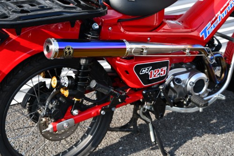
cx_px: 117
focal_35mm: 78
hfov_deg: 26.0
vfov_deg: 17.5
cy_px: 78
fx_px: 507
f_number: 5.6
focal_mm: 52
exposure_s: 1/250
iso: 200
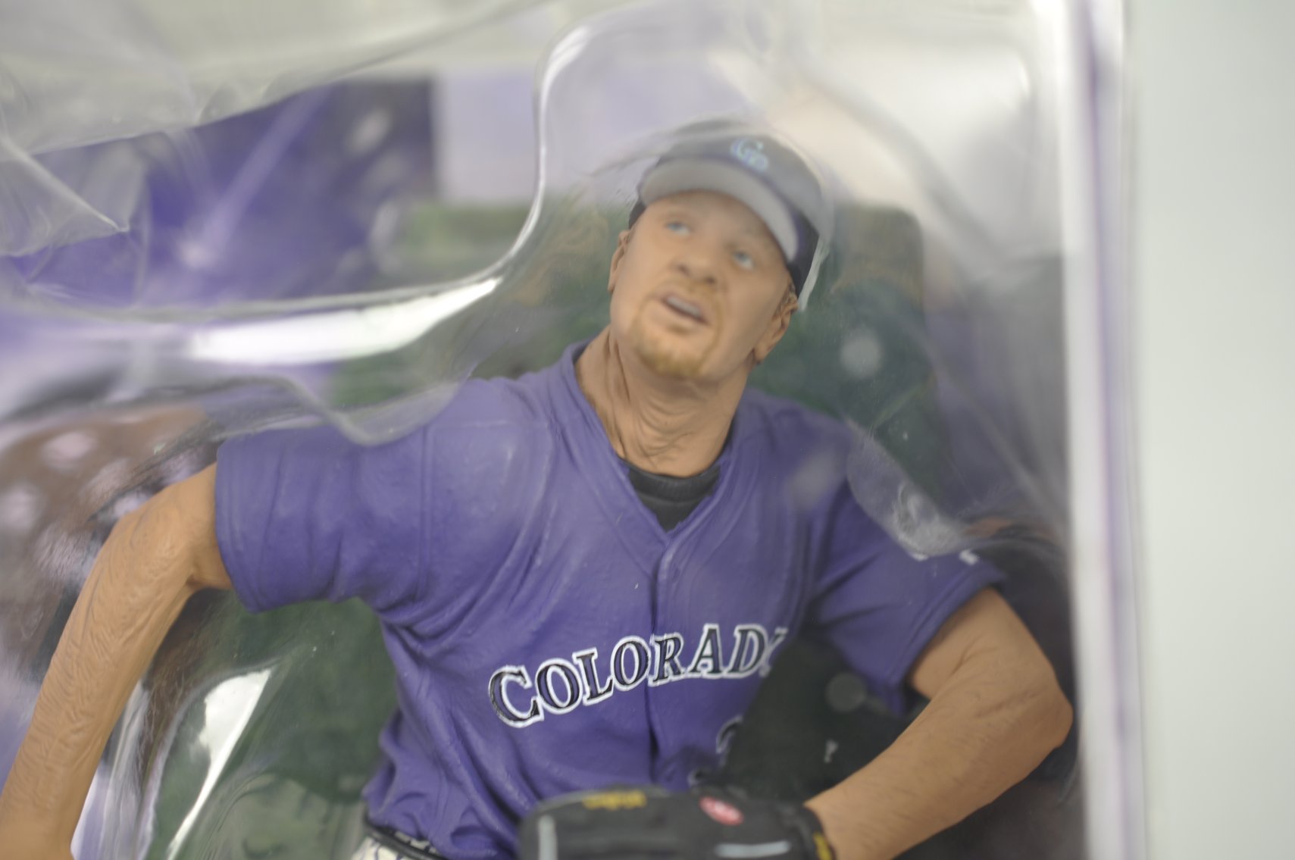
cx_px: 648
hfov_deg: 33.4
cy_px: 430
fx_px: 2156
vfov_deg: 22.6
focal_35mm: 60
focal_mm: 40
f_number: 3.2
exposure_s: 1/20
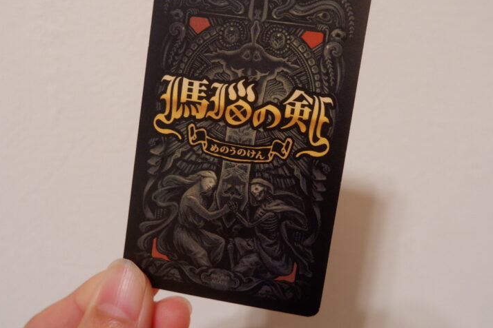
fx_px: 452
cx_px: 239
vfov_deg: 39.9
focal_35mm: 33
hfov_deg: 57.2
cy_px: 144
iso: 1250
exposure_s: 1/34
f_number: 4
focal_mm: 15.2
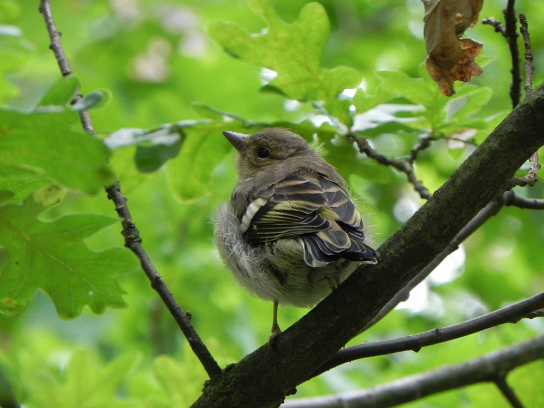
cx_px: 272
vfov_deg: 3.9
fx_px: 5925
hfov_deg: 5.3
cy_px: 204
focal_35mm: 377
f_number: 5
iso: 400
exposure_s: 1/49.6
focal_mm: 67.2
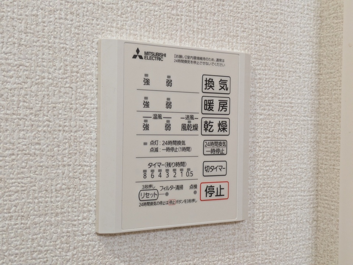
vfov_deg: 28.6
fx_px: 520
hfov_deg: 37.5
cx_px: 176
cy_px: 132
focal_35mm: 51
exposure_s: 1/100
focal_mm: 5.43
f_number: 1.89
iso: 300
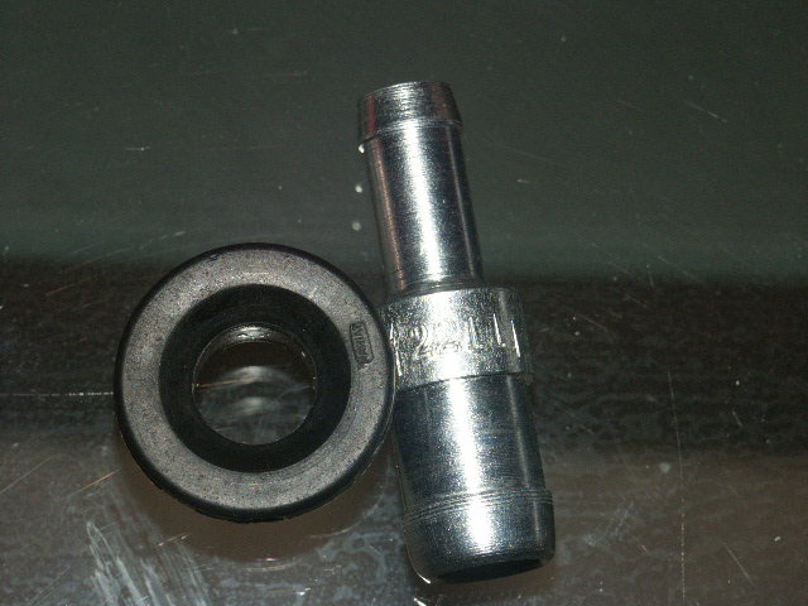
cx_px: 404
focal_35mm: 200
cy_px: 303
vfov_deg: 7.4
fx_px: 4668
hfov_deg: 9.9
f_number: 5.6
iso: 100
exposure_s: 1/180
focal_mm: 50.69
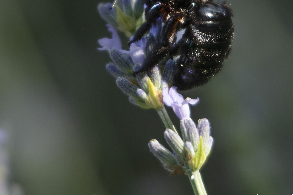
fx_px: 10261
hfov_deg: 1.6
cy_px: 7
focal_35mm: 1261
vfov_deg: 1.1
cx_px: 185
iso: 160
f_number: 5.6
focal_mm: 400
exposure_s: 1/800
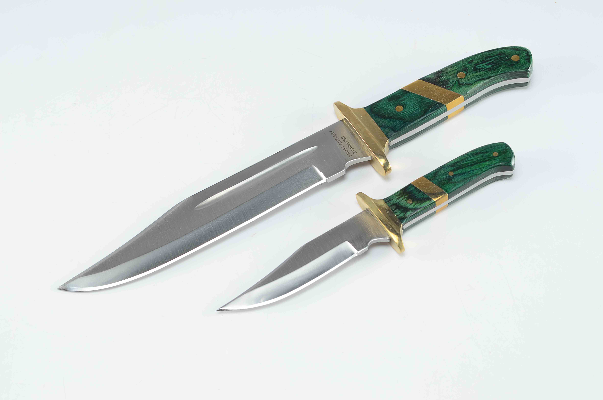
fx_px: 1003
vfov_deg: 22.5
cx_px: 302
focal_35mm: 60
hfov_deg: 33.5
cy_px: 200
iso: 100
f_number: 9
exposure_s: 1/80
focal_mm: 40
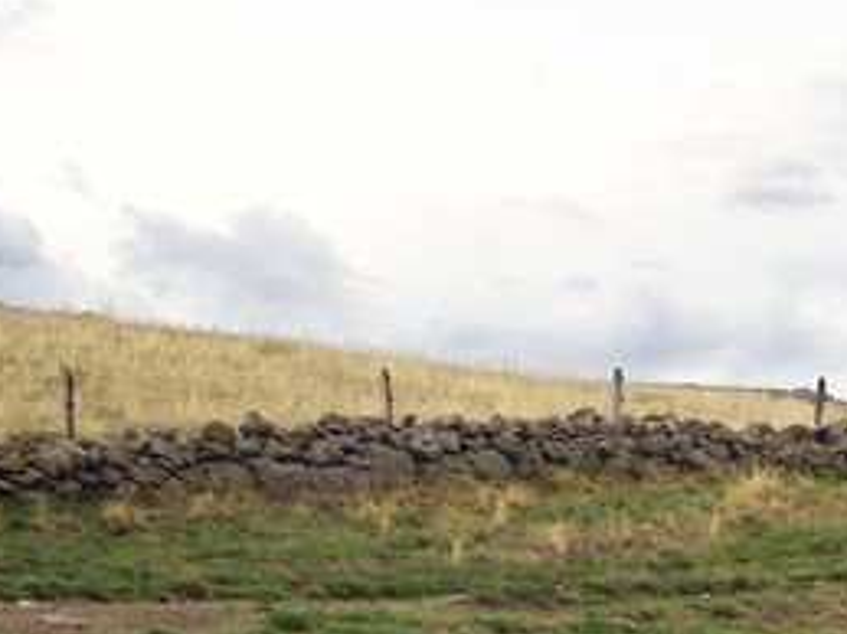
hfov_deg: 8.6
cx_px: 2593
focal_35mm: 190
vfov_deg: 7.5
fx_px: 4647
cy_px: 1304
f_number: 14
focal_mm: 32
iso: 400
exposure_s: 1/200
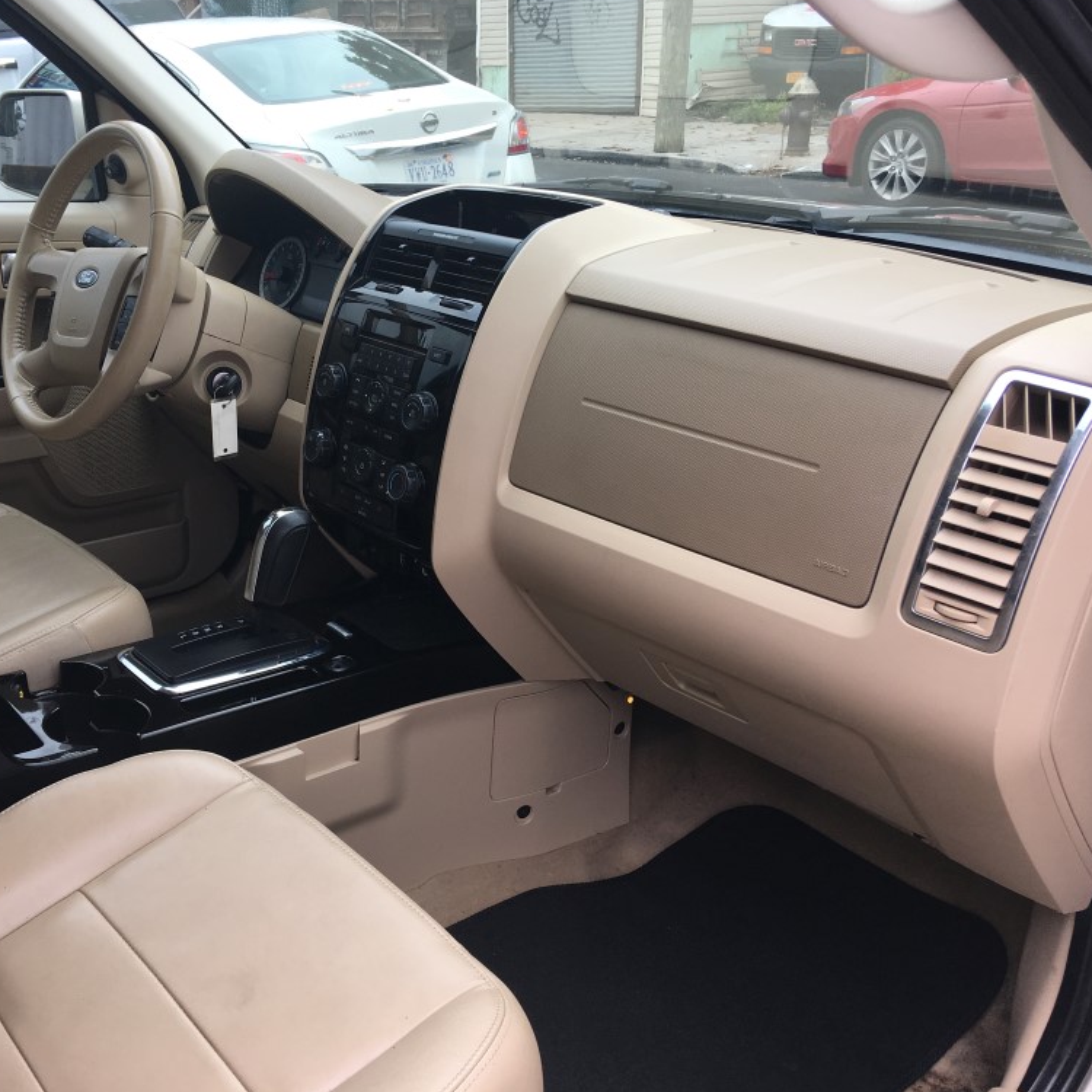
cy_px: 537
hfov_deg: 46.9
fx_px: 1249
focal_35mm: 35
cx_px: 422
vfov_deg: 47.2
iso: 25
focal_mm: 4.15
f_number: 2.2
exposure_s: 1/281
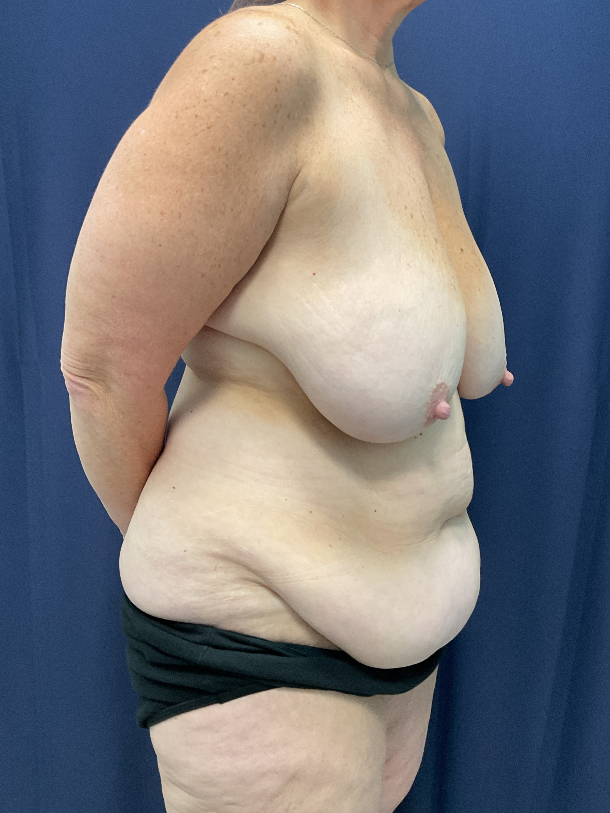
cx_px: 305
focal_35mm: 29
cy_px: 406
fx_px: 681
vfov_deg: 61.7
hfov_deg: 48.2
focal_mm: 3
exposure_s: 1/50
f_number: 1.8
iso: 64
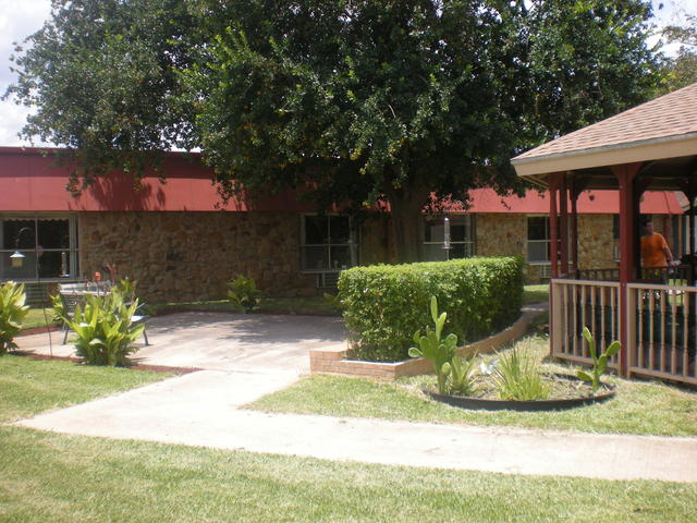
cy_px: 262
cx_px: 348
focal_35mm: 38
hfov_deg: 49.0
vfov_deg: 37.7
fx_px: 765
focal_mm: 6.3
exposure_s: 1/217
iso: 64
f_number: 4.6
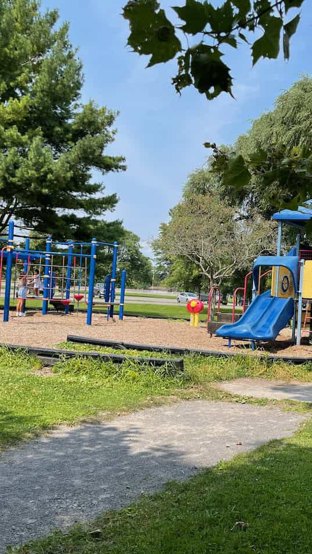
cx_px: 214
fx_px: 559
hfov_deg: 30.9
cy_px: 278
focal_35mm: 38
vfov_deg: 52.8
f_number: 1.6
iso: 32
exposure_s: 1/2545
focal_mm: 5.1
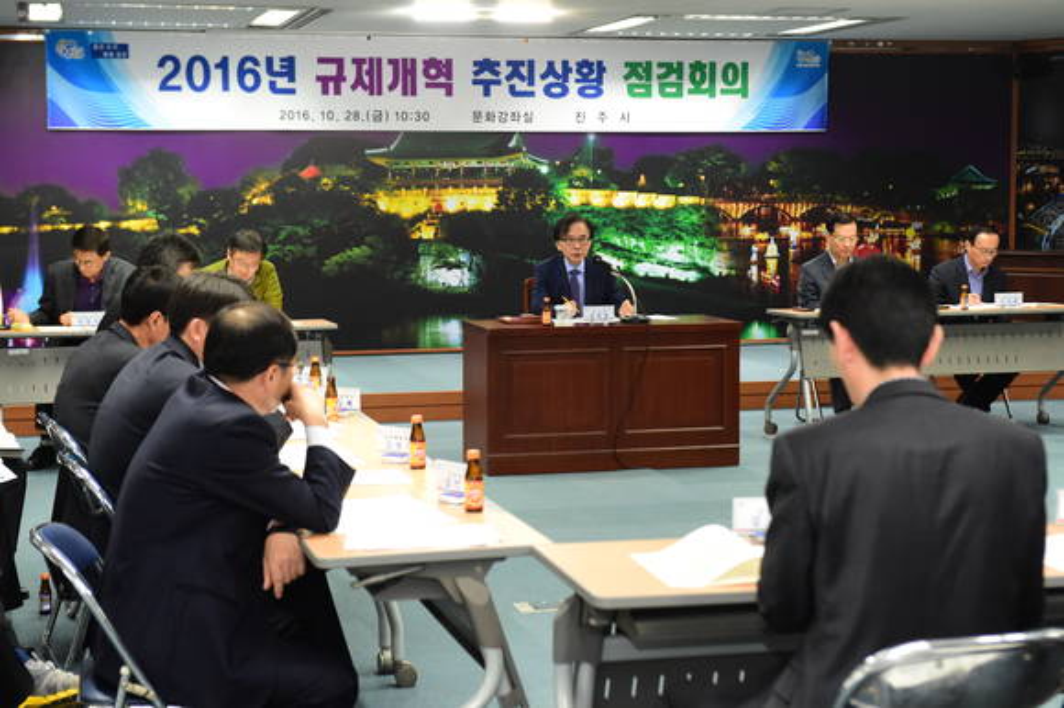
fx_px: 1949
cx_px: 532
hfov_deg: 30.5
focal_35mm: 66
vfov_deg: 20.6
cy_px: 354
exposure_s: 1/125
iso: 6400
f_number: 6.3
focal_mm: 66
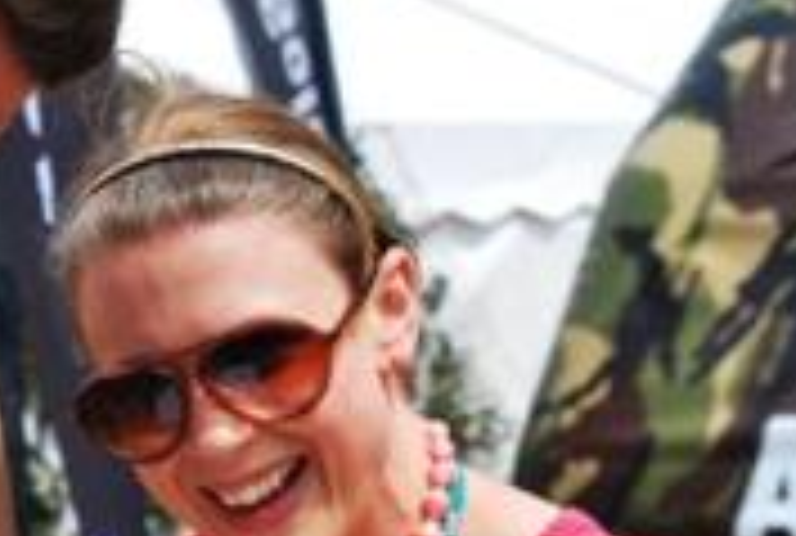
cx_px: 7
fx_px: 4505
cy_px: 495
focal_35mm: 203
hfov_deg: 10.0
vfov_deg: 6.8
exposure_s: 1/320
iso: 100
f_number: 9
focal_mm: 55
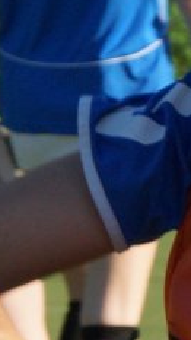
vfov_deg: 3.1
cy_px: 238
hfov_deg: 1.8
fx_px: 6233
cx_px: 297
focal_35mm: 692
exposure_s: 1/500
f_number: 10
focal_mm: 100
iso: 320
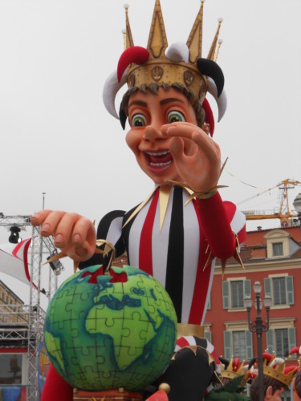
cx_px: 150
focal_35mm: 77
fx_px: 893
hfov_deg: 19.1
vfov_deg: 25.3
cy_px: 200
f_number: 5.9
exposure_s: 1/100
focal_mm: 13.9
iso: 80
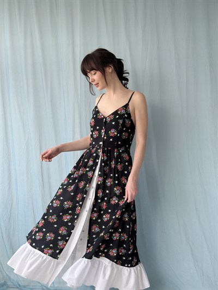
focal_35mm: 48
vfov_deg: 39.6
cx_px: 109
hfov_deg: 30.3
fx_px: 403
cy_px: 145
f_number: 1.78
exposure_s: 1/267
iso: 64
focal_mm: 6.76
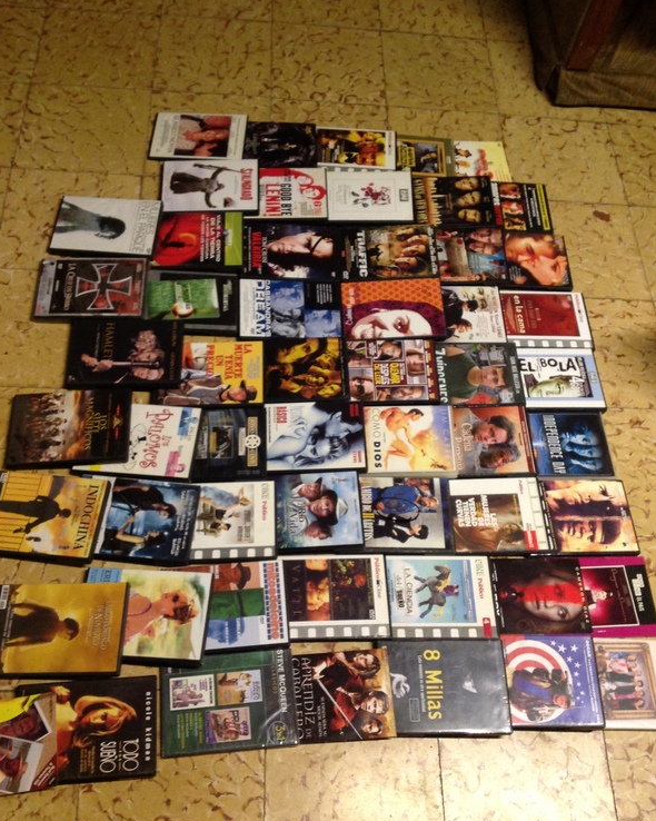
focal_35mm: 37
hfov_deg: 40.1
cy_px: 443
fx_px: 898
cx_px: 325
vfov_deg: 49.0
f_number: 2.4
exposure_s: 1/15
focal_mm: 4.28
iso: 250
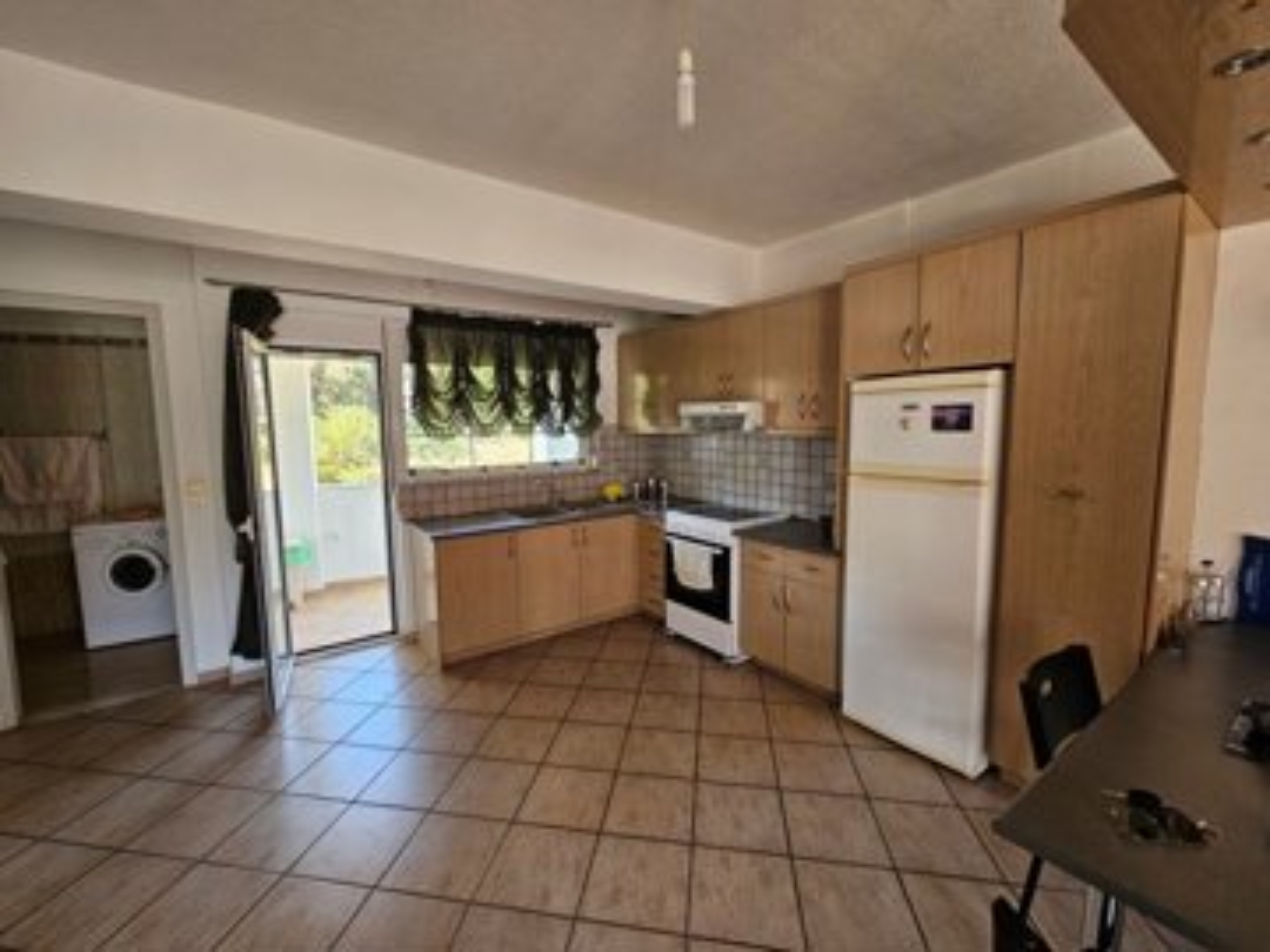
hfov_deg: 106.2
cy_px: 476
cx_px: 635
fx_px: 477
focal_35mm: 13
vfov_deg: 89.9
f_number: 2.2
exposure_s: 1/100
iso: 200
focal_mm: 2.2
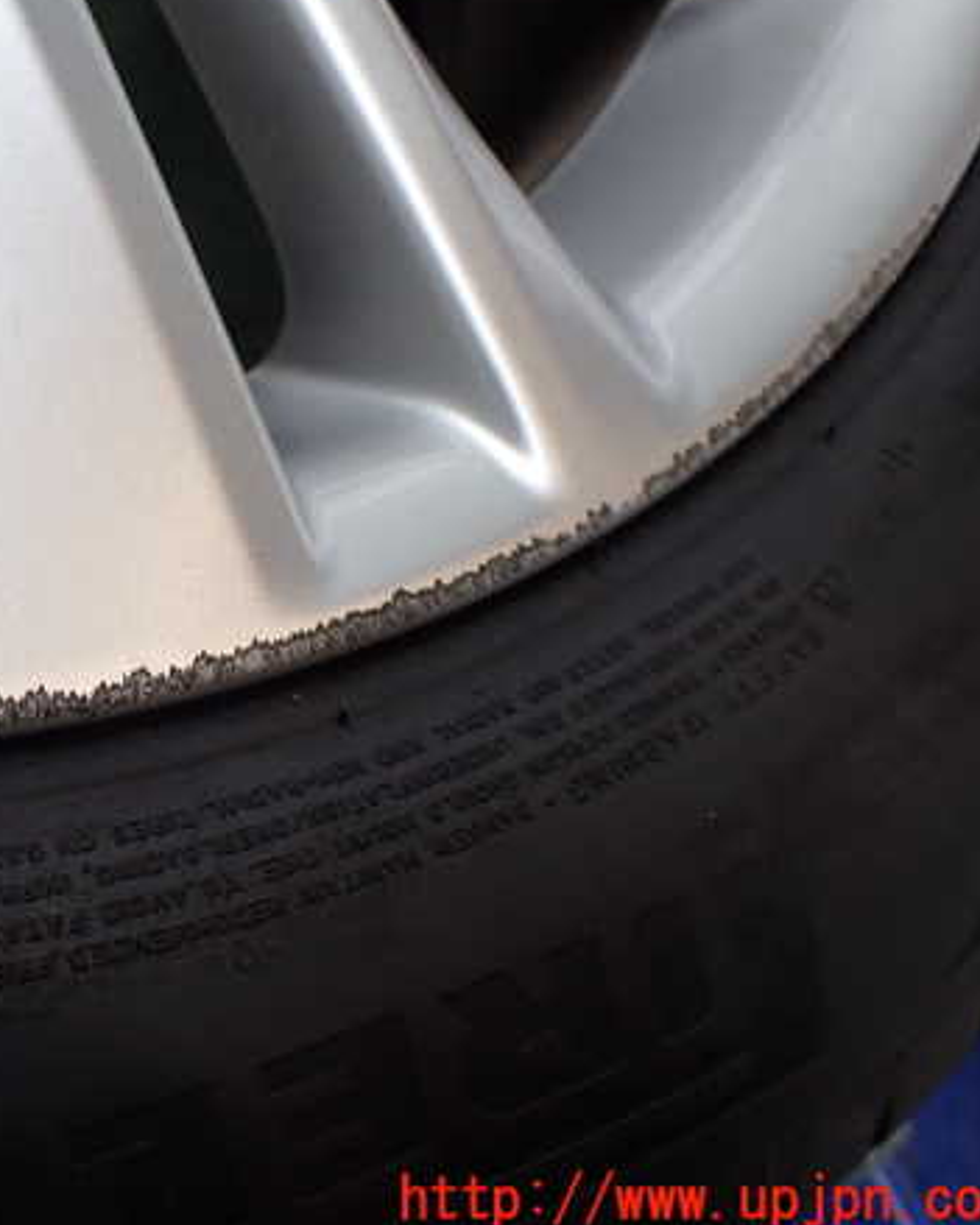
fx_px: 1451
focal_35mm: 40
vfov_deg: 45.8
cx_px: 193
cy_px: 608
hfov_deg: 36.1
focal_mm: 5.4
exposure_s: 1/125
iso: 100
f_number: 2.3
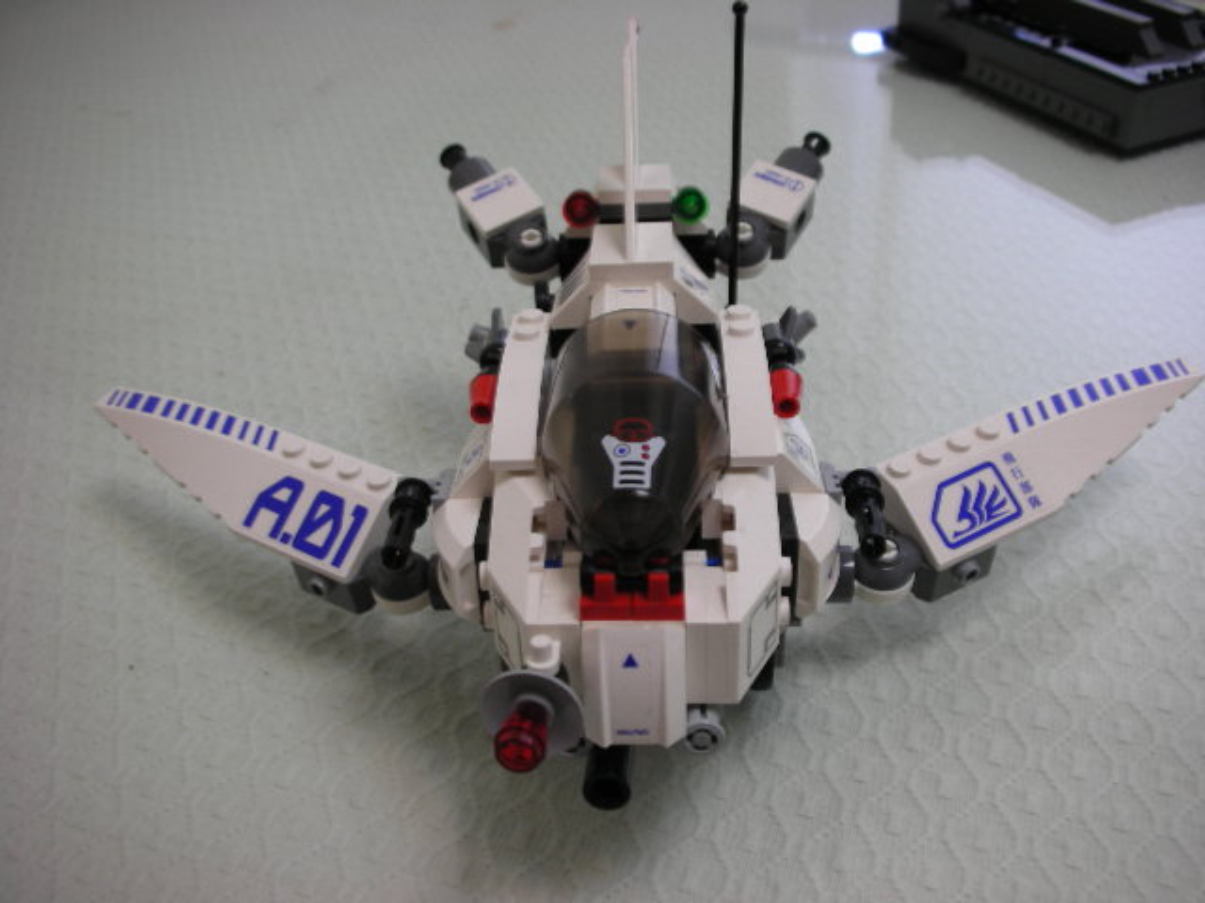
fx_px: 1218
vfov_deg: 40.7
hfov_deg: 52.6
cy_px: 452
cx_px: 602
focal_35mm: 35
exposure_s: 1/7.4
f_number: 3
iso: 50
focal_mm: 5.8
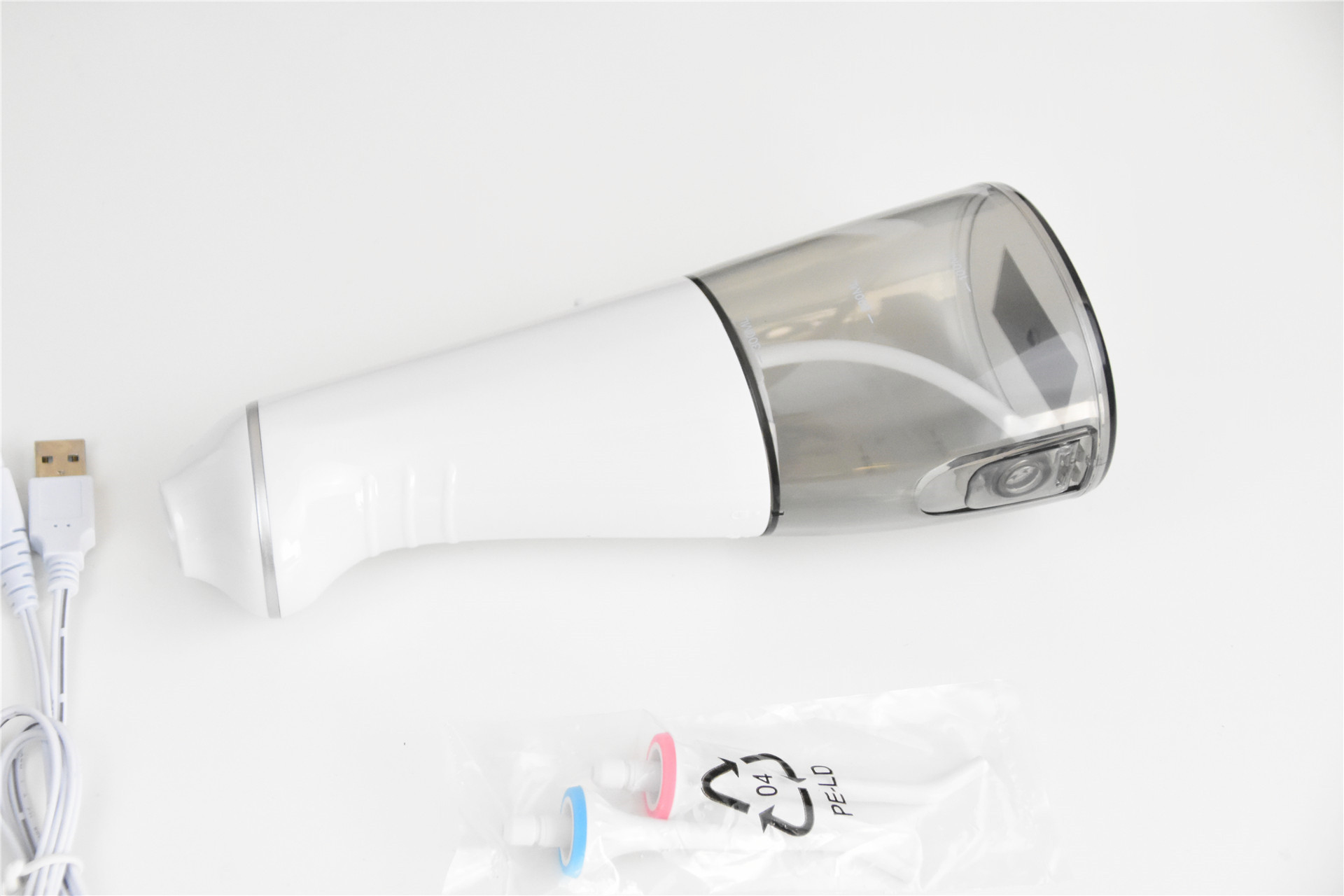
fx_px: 2912
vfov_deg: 17.5
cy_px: 448
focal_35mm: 78
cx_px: 672
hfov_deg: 26.0
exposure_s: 1/400
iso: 4000
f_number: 5.6
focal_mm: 52
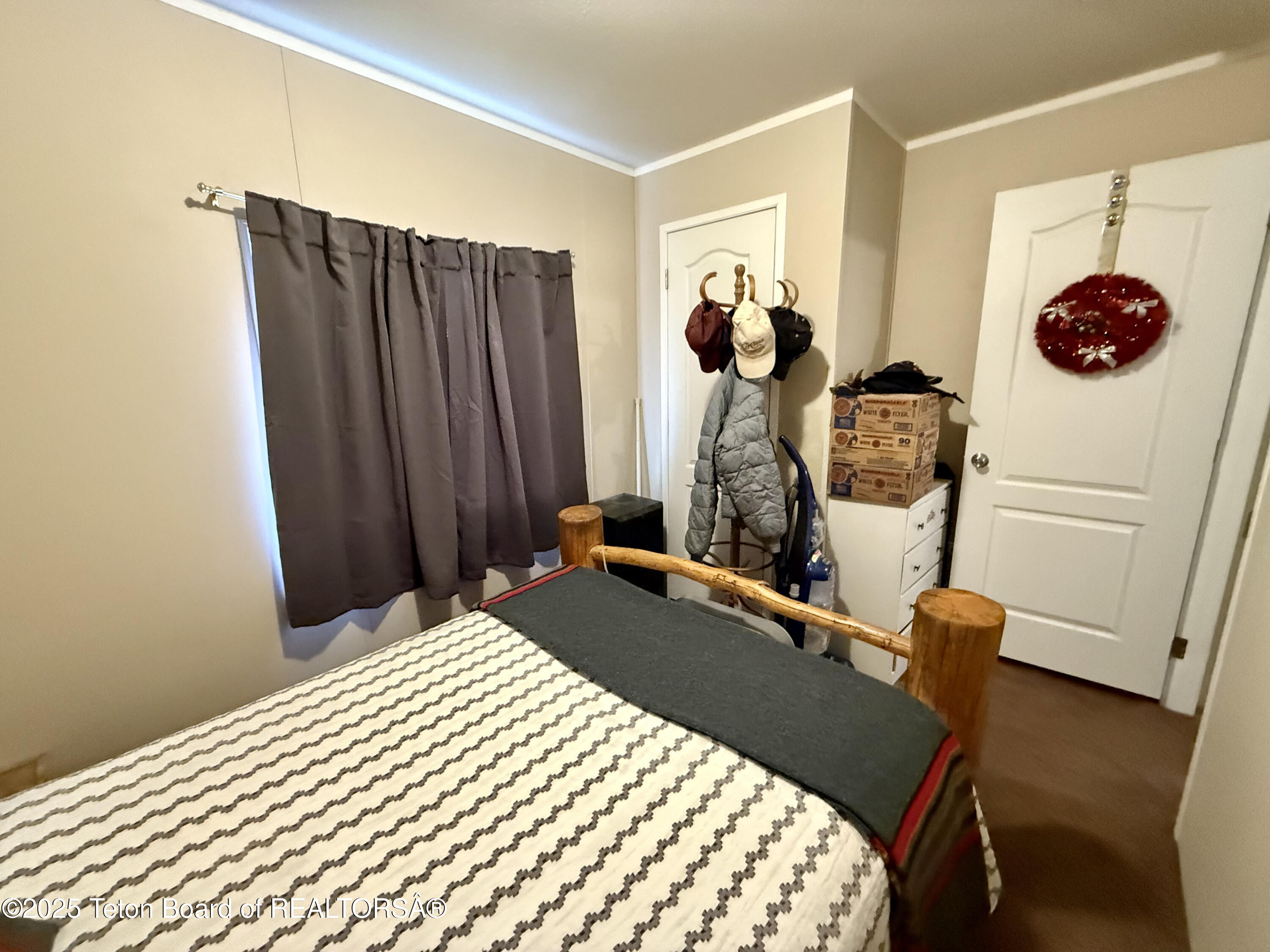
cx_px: 635
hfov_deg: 102.1
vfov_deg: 85.7
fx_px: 514
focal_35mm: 14
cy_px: 476
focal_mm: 2.22
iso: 1000
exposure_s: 1/40
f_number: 2.2
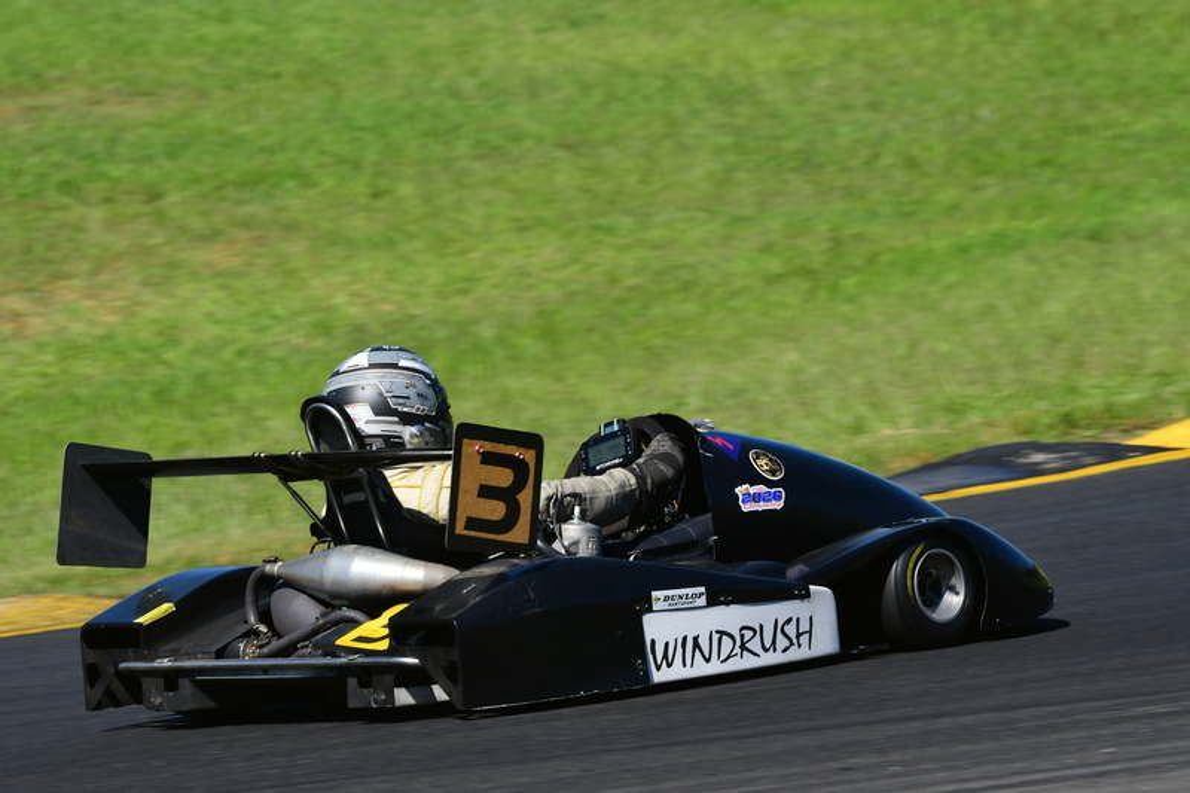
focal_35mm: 360
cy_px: 396
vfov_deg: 3.8
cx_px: 595
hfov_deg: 5.7
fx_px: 11897
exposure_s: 1/640
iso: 500
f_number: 13
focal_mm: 240
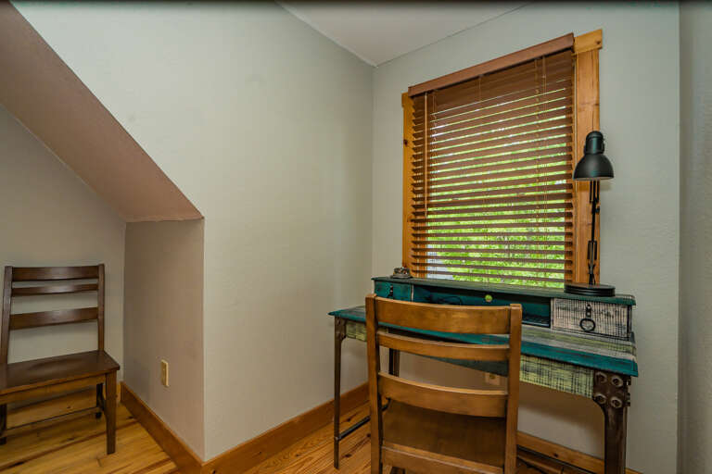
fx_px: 316
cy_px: 237
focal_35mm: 16
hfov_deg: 96.7
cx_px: 356
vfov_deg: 73.7
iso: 1000
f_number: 7.1
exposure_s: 1/250
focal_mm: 16
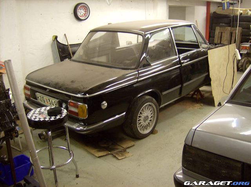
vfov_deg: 39.5
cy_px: 94
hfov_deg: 51.5
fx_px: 260
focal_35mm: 36
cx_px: 126
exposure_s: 1/21.1
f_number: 2.8
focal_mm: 6
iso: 200
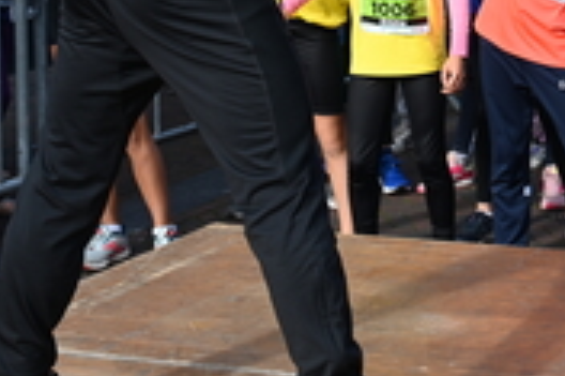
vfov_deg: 12.0
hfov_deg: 17.5
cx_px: 706
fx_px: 1736
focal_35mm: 111
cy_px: -108
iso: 110
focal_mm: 32.5
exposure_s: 1/250
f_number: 5.6
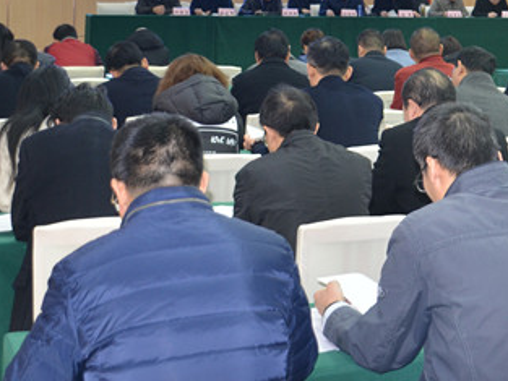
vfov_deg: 18.6
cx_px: 476
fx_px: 1134
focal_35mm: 77
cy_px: -7
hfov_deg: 24.4
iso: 450
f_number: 3.8
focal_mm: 21
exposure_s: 1/60
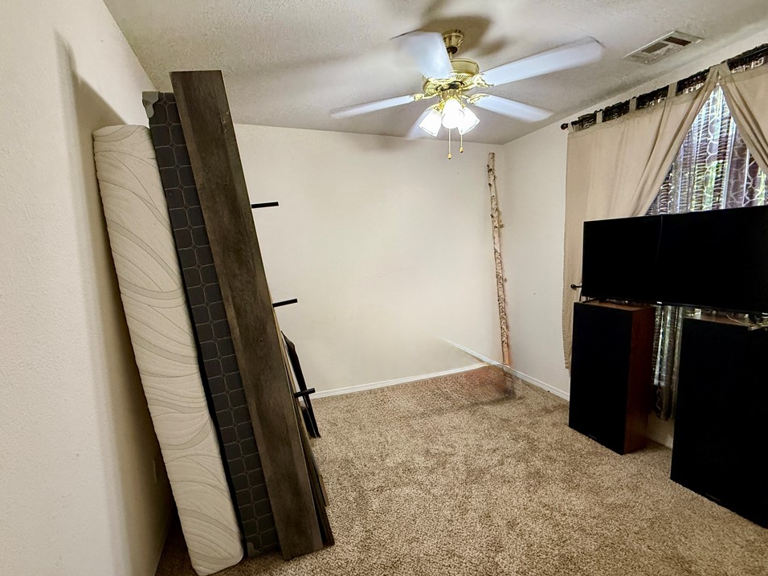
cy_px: 290
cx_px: 362
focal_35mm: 15
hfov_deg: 98.1
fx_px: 333
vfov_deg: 81.7
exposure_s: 1/60
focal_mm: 2.22
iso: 400
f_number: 2.2
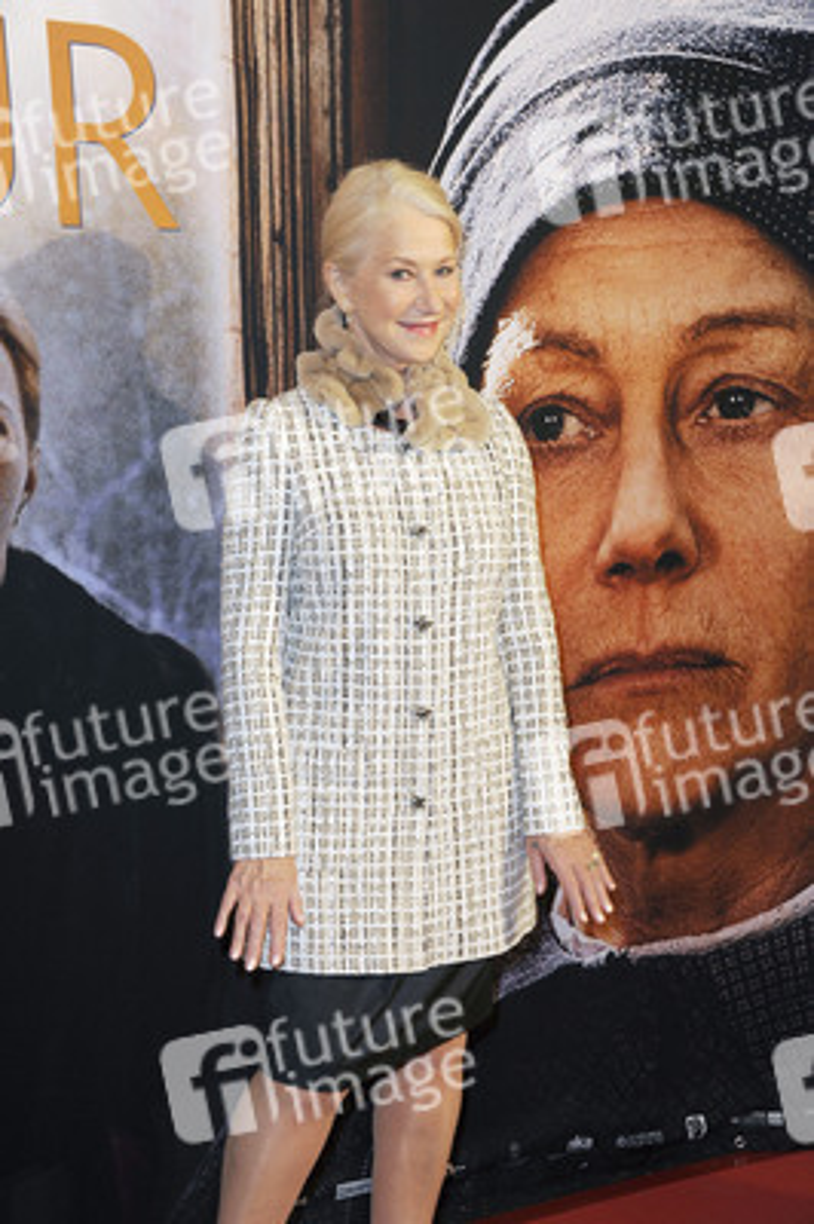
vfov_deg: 32.4
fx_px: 2106
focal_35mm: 62
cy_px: 612
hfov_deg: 21.9
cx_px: 407
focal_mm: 62
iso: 1250
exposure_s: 1/160
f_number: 5.6
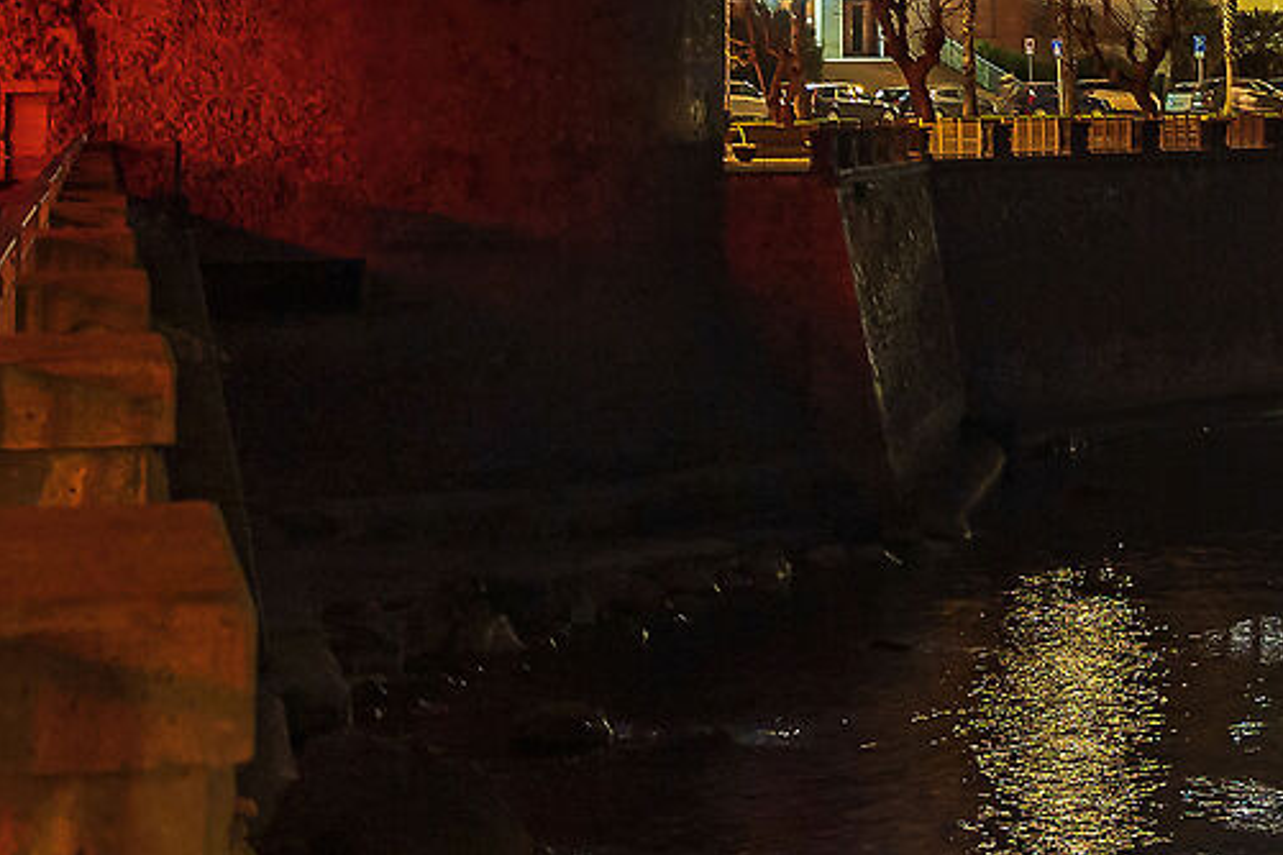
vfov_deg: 11.5
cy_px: -392
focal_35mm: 115
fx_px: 4098
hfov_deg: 17.5
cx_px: 1206
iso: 250
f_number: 2.8
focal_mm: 24
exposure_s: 1/2
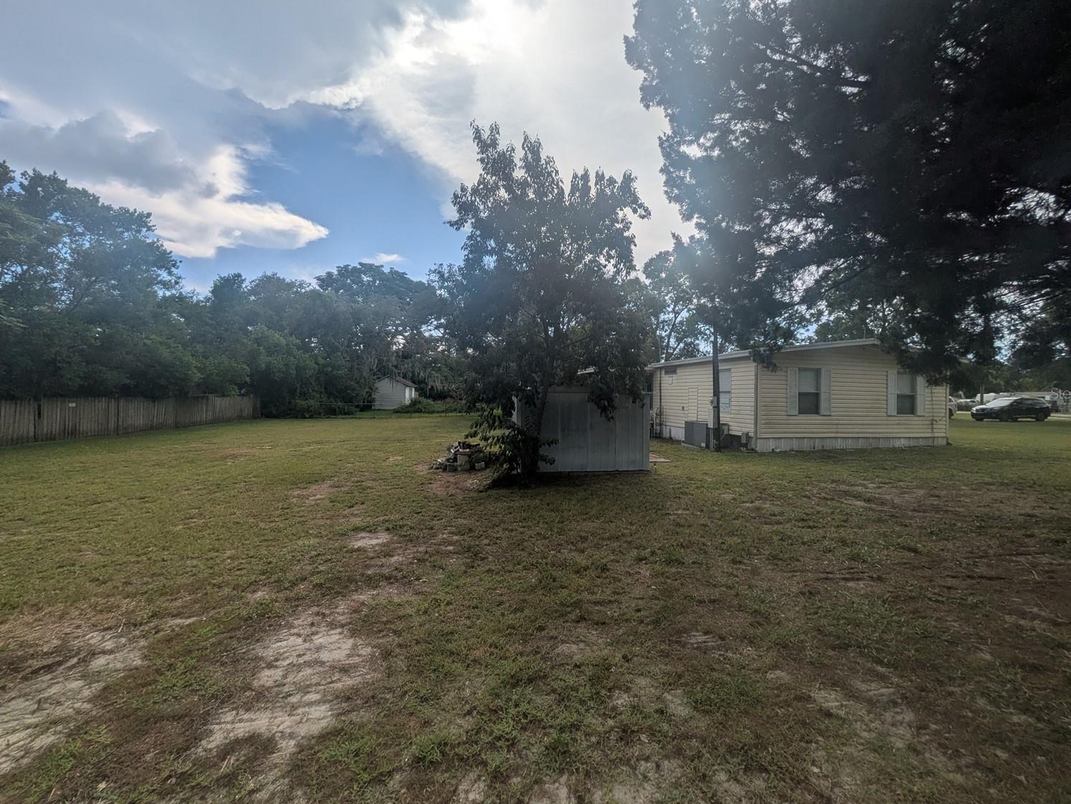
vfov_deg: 81.7
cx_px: 545
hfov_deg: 98.2
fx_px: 464
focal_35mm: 15
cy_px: 393
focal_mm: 1.83
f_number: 2.2
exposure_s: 1/3704
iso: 35
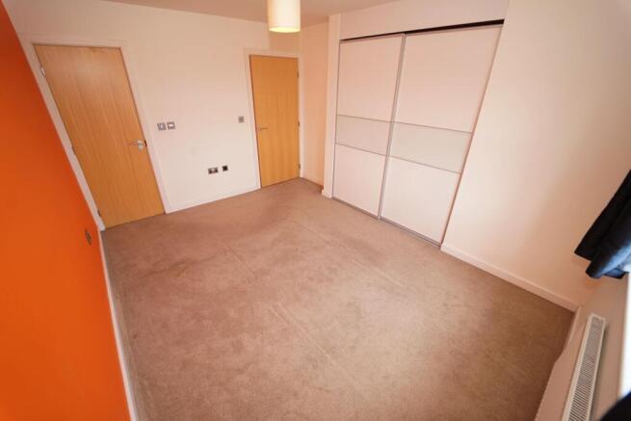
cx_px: 316
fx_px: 245
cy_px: 210
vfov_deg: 81.2
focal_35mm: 14
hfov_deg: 104.2
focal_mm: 14
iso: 100
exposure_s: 1/60
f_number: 2.8
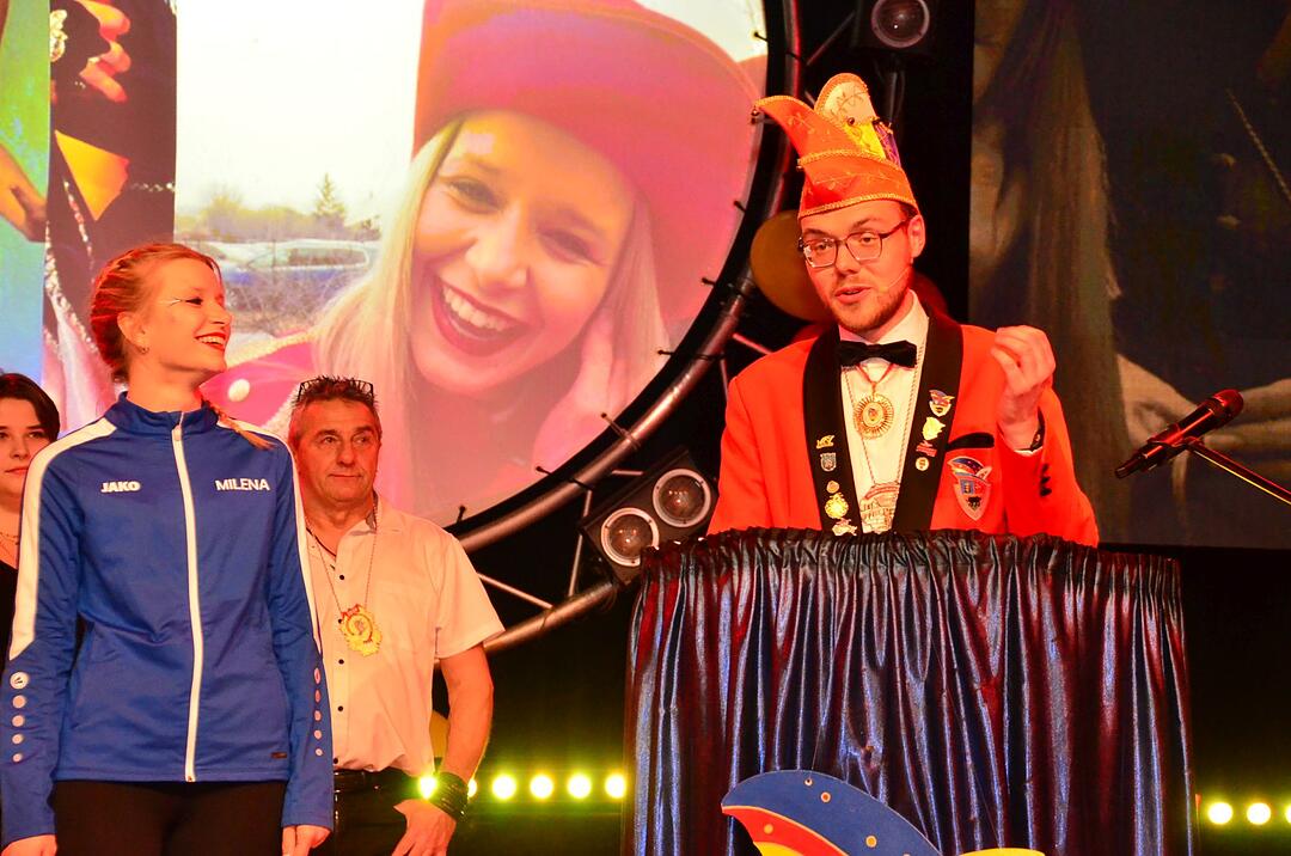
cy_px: 428
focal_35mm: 117
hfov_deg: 17.5
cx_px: 646
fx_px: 4188
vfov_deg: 11.7
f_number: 5.6
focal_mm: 78
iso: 3200
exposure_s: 1/160
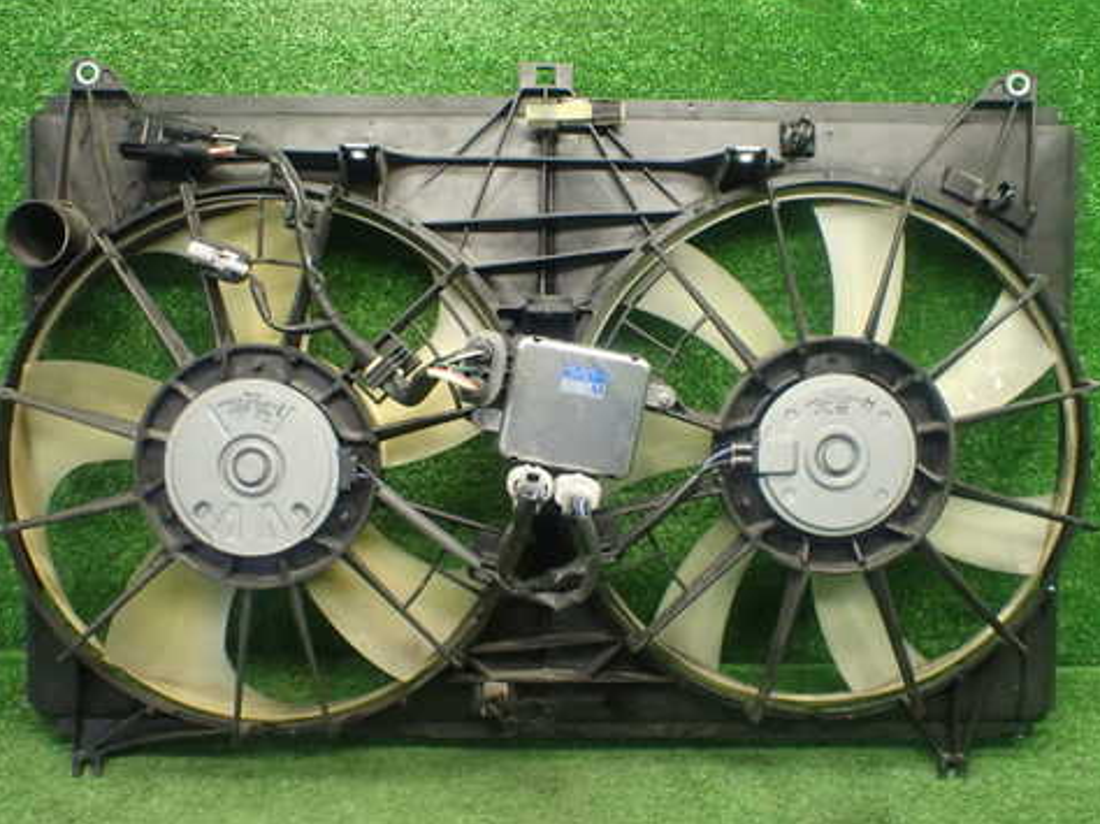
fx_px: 1207
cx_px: 545
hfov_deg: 49.0
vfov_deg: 37.7
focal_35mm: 38
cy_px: 406
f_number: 2.3
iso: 800
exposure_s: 1/100
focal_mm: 5.4
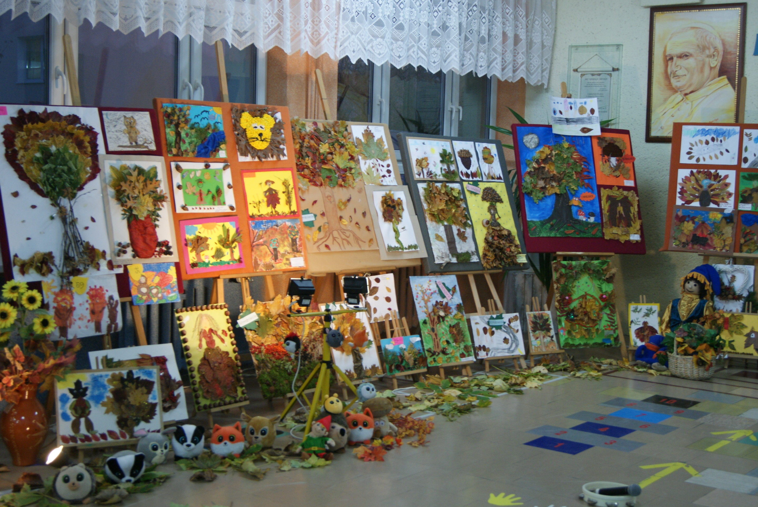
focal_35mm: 52
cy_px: 254
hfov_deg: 37.8
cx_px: 379
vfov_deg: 25.8
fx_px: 1106
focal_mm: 35
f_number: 5
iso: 400
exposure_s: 1/20
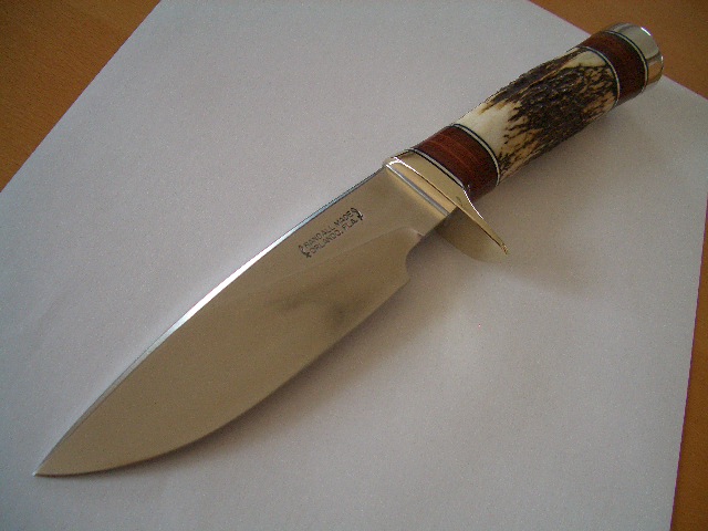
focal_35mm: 35
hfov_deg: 52.6
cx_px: 354
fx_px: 716
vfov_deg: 40.7
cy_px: 266
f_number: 2.6
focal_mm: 5.8
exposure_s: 1/100
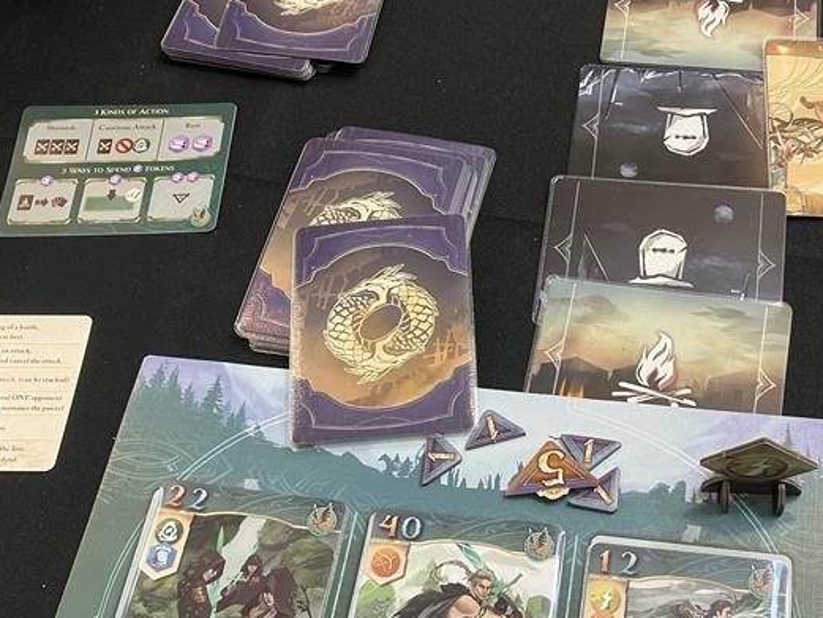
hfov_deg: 43.1
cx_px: 559
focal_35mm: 43
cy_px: 435
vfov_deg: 33.2
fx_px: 1023
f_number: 1.8
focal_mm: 3.99
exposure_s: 1/50
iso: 50
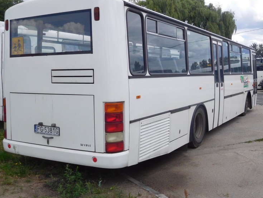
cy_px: 85
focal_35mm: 39
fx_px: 296
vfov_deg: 36.8
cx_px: 150
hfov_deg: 47.7
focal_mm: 5.7
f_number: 3.6
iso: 125
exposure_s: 1/1000
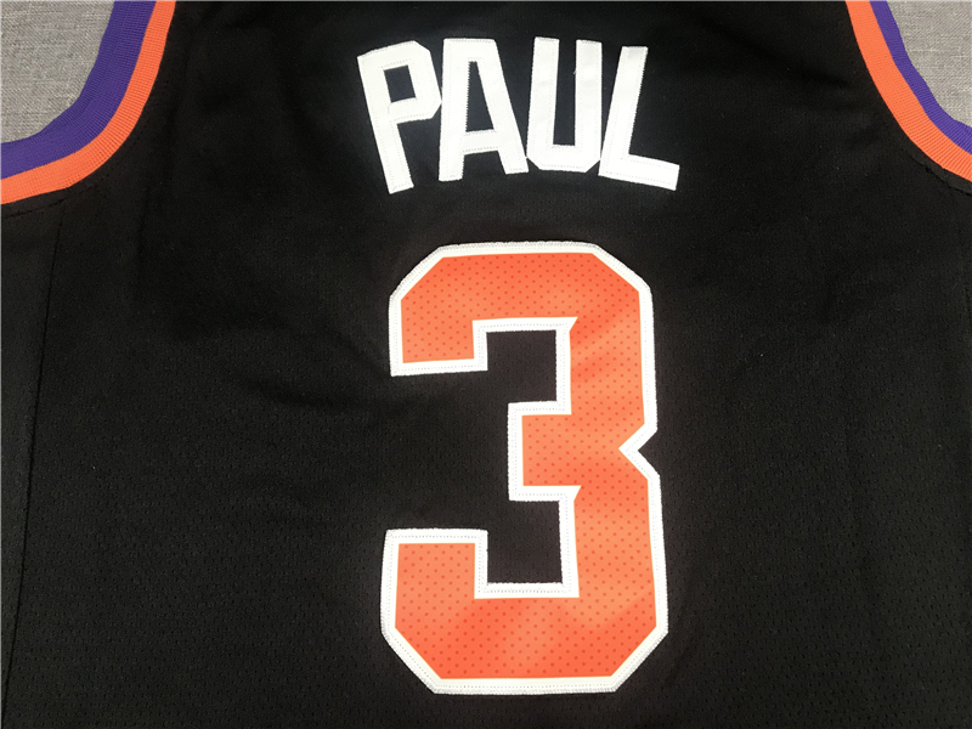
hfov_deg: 63.4
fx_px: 786
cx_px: 486
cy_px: 364
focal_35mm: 28
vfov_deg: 49.7
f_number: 1.8
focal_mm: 3.99
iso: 32
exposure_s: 1/33
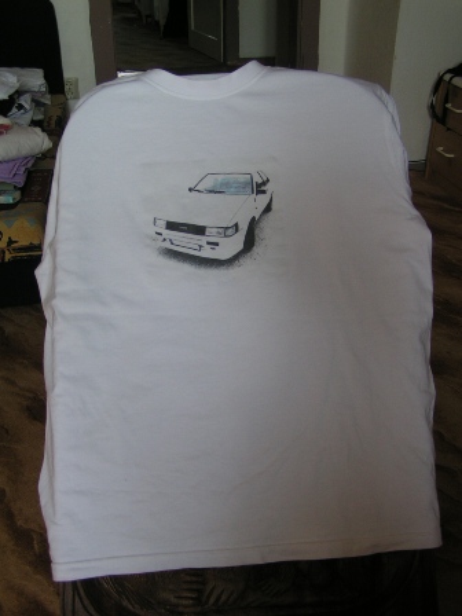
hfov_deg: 37.7
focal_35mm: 38
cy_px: 308
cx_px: 231
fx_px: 676
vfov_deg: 49.0
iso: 50
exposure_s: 1/40
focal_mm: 5.8
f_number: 3.5
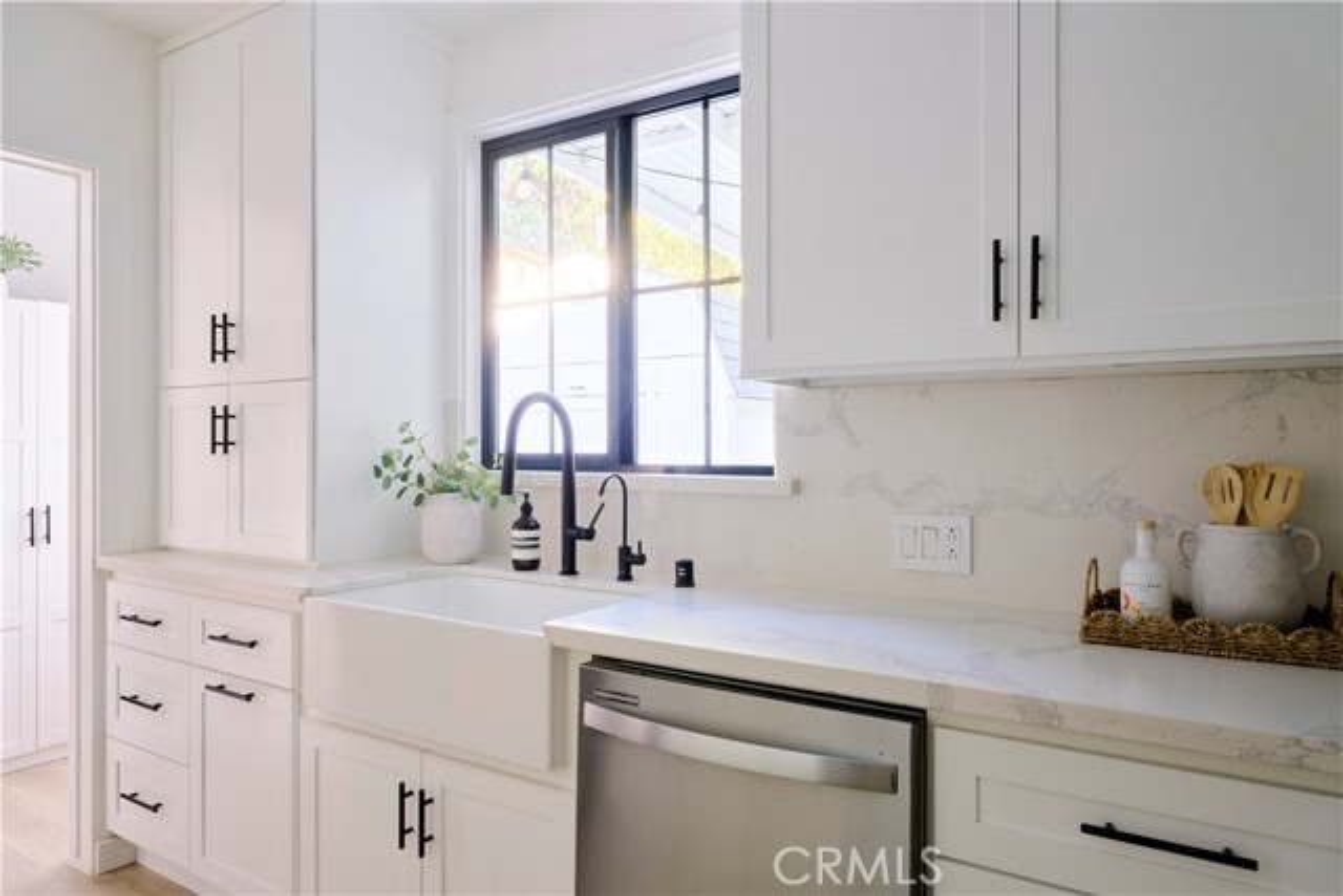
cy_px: 448
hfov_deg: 79.3
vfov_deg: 57.9
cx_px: 672
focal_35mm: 22
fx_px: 810
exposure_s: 1/4
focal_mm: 21.7
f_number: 11
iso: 100
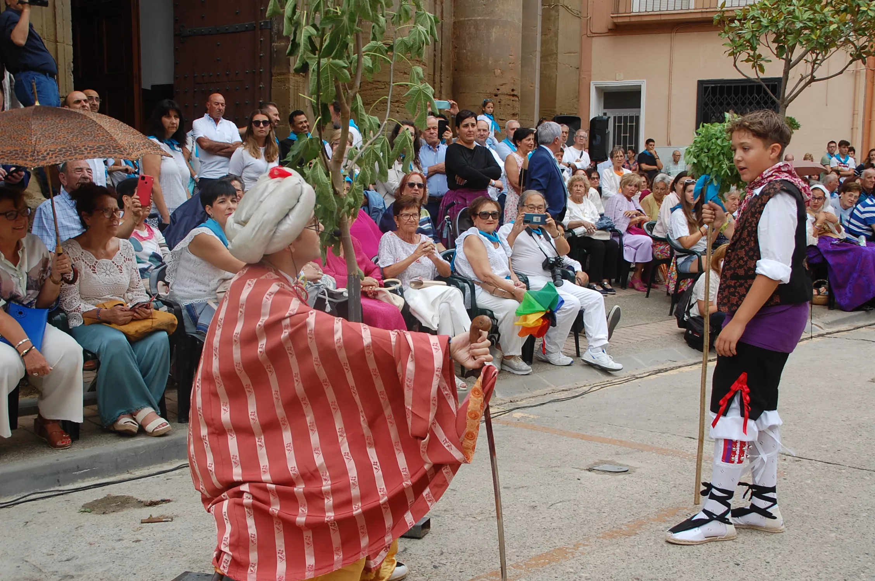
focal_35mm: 42
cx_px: 438
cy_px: 290
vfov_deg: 31.8
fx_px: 1019
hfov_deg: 46.5
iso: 200
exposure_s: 1/125
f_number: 5.6
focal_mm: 28
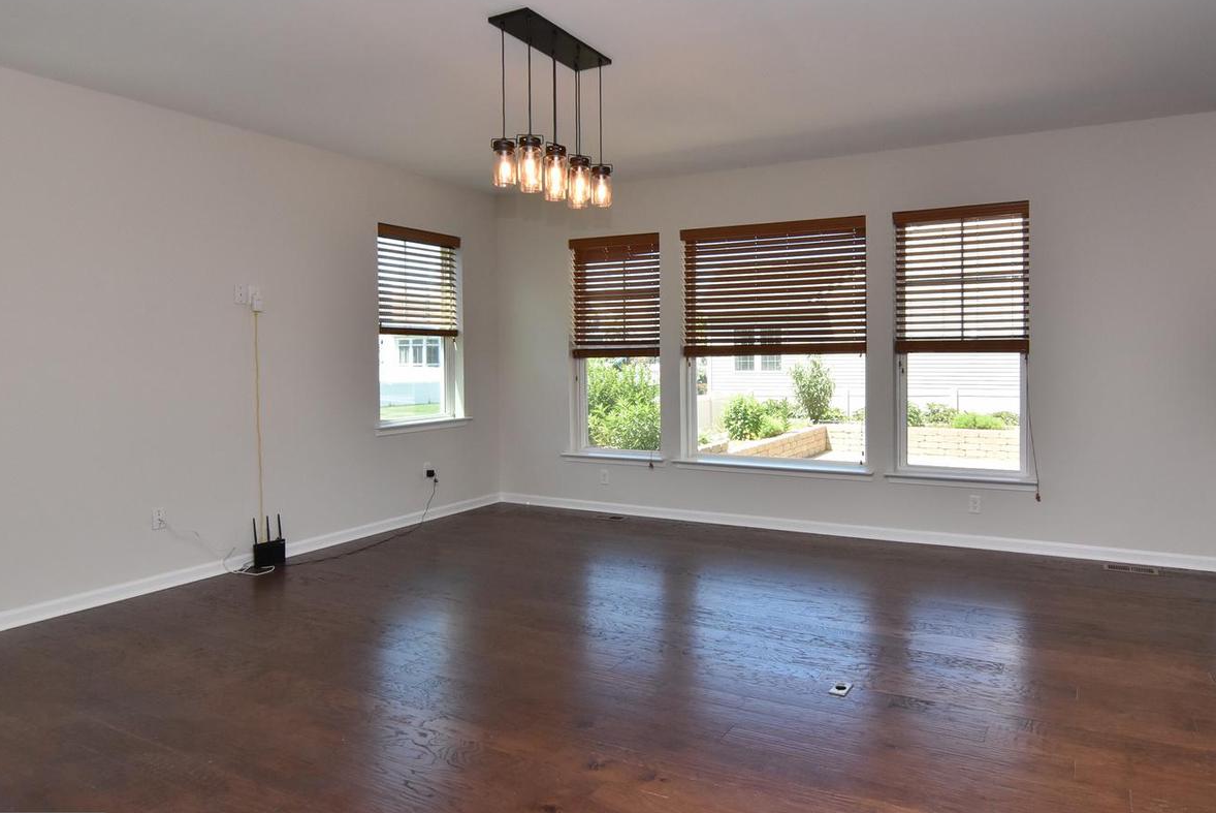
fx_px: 744
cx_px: 687
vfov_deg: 57.2
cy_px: 368
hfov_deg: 78.2
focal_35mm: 22
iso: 800
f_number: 11
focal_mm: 12
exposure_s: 1/125
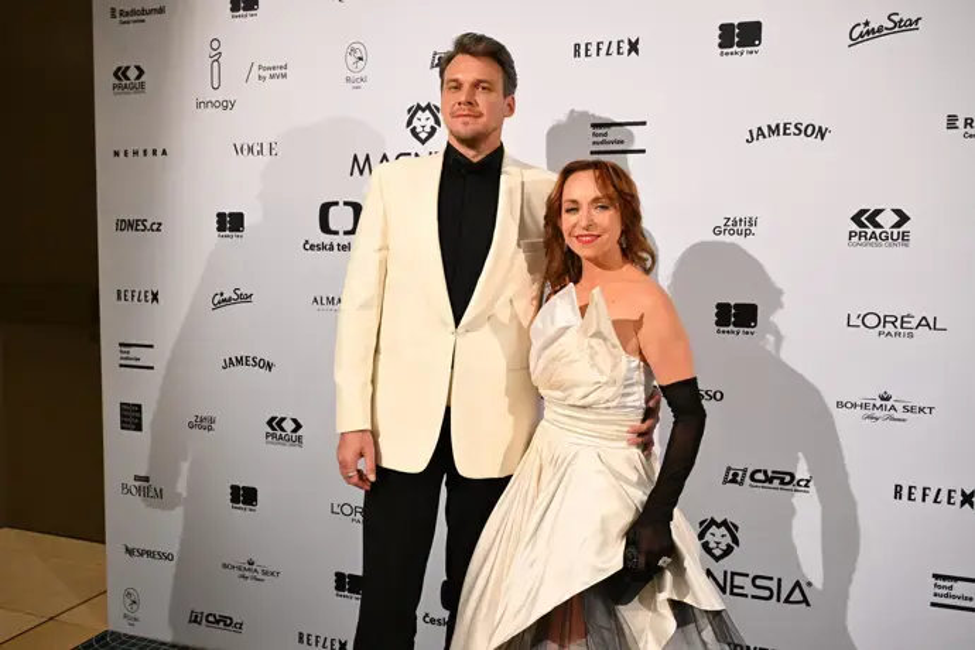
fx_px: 853
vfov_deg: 41.7
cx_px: 488
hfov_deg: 59.5
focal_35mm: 32
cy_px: 325
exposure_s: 1/250
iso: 2500
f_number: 5.6
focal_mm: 31.5
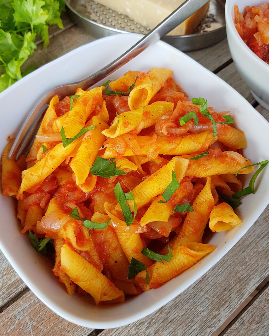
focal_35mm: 28
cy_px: 156
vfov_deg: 62.1
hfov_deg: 51.5
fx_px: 279
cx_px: 132
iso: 40
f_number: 1.7
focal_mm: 4.2
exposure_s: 1/279
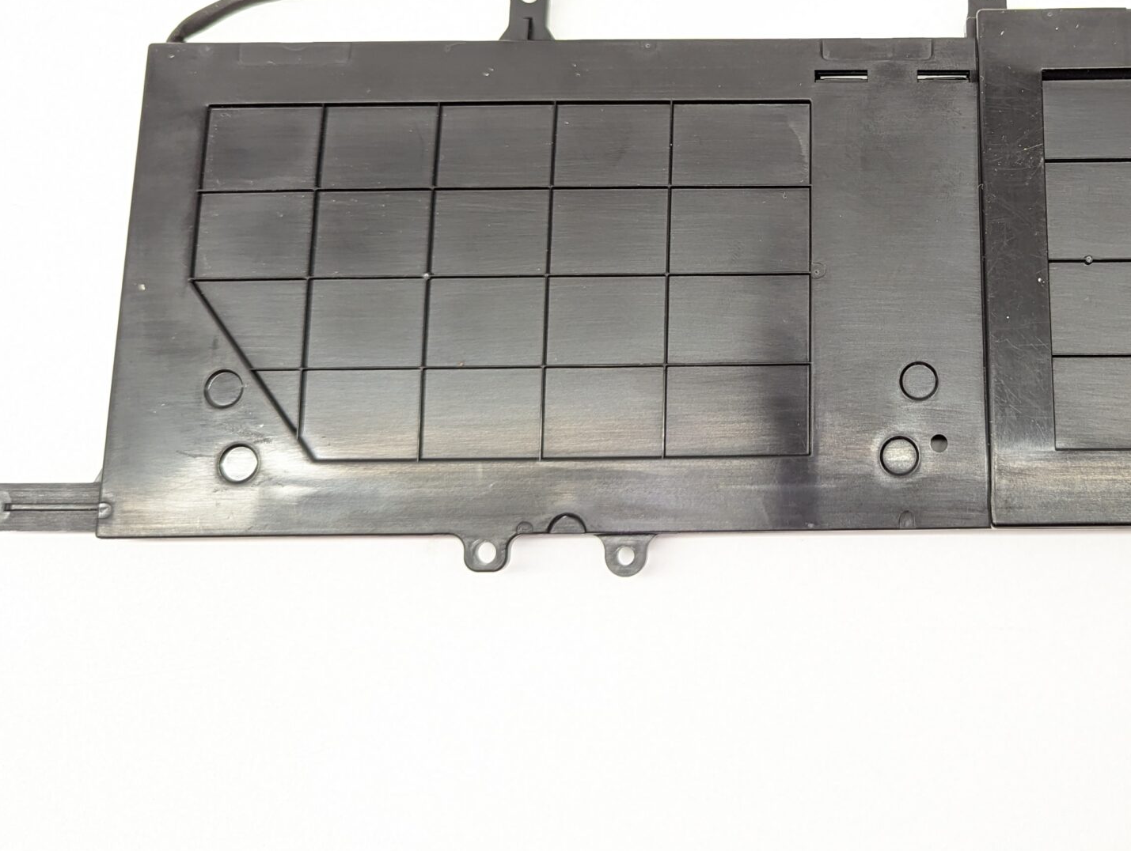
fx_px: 1407
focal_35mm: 43
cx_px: 897
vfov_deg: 33.1
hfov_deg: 42.0
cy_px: 225
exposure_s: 1/90
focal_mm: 6.81
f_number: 1.85
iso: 162
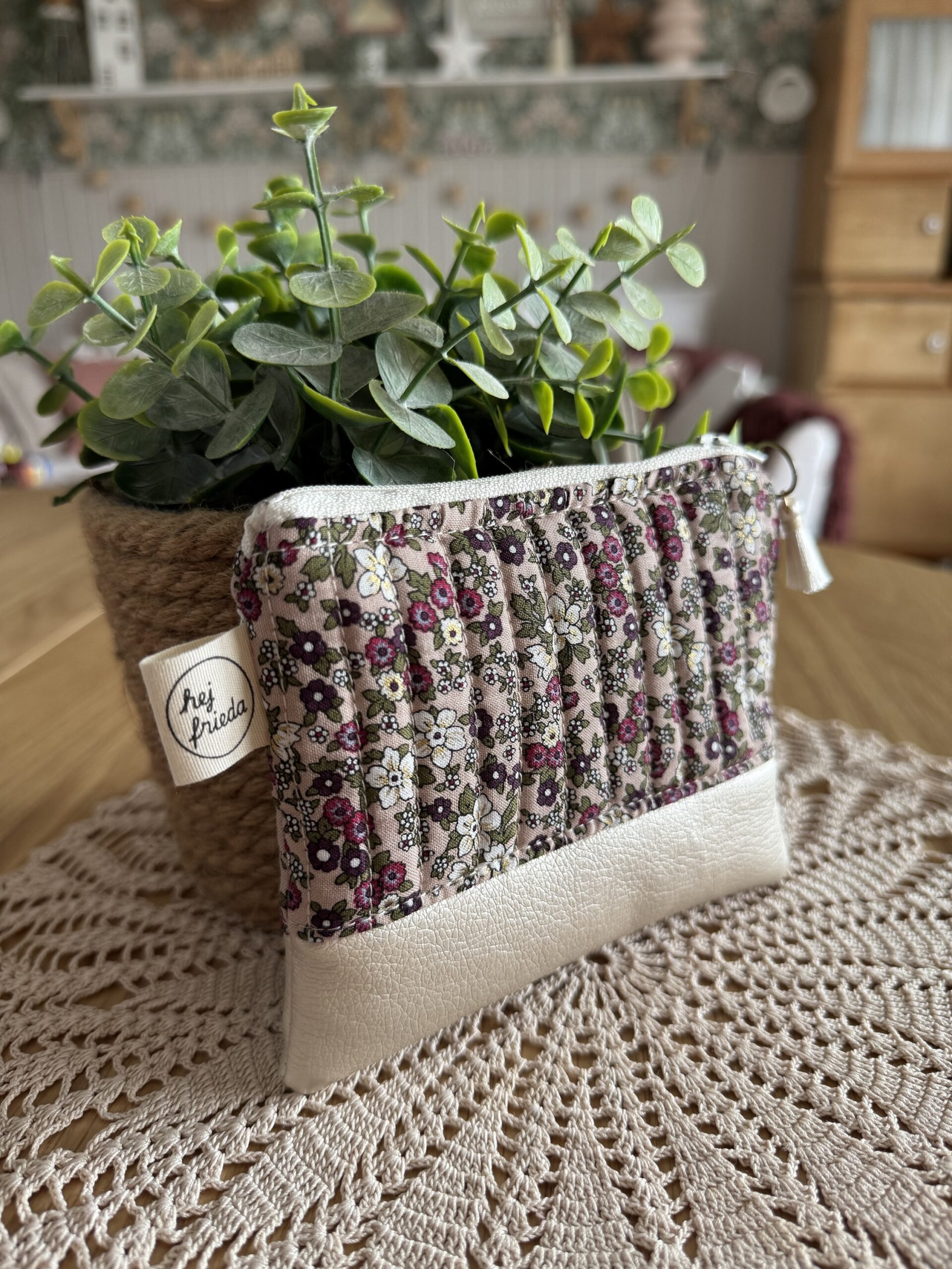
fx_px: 880
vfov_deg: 71.6
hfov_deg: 56.8
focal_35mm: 24
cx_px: 476
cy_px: 634
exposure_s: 1/121
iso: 160
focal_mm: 6.76
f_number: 1.78
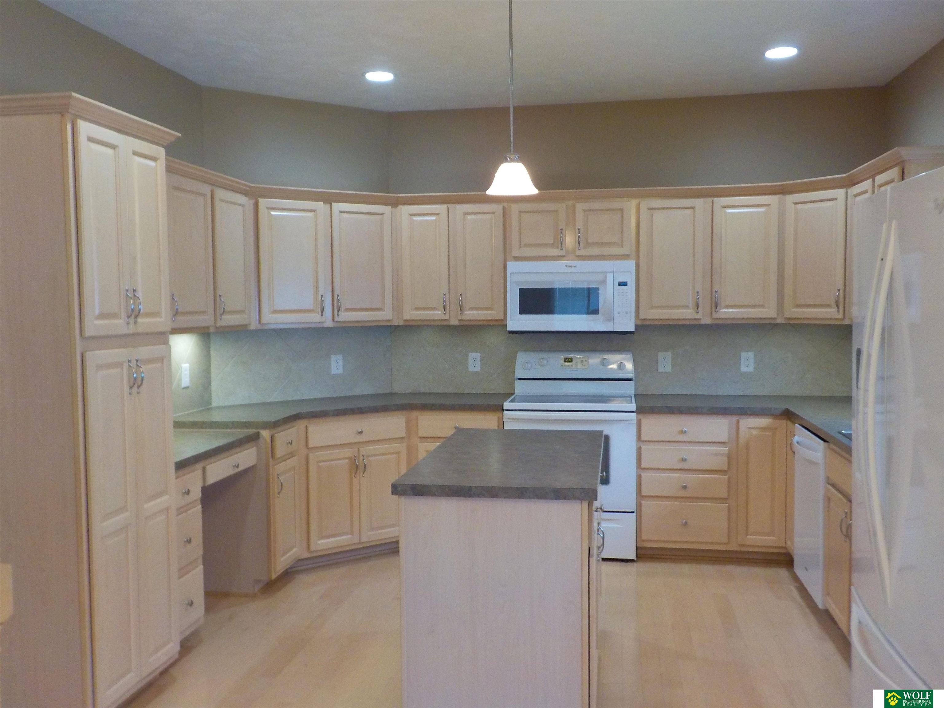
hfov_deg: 60.0
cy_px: 354
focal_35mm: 30
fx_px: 818
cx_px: 472
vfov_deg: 46.8
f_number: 3.3
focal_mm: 4.1
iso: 250
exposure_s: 1/30
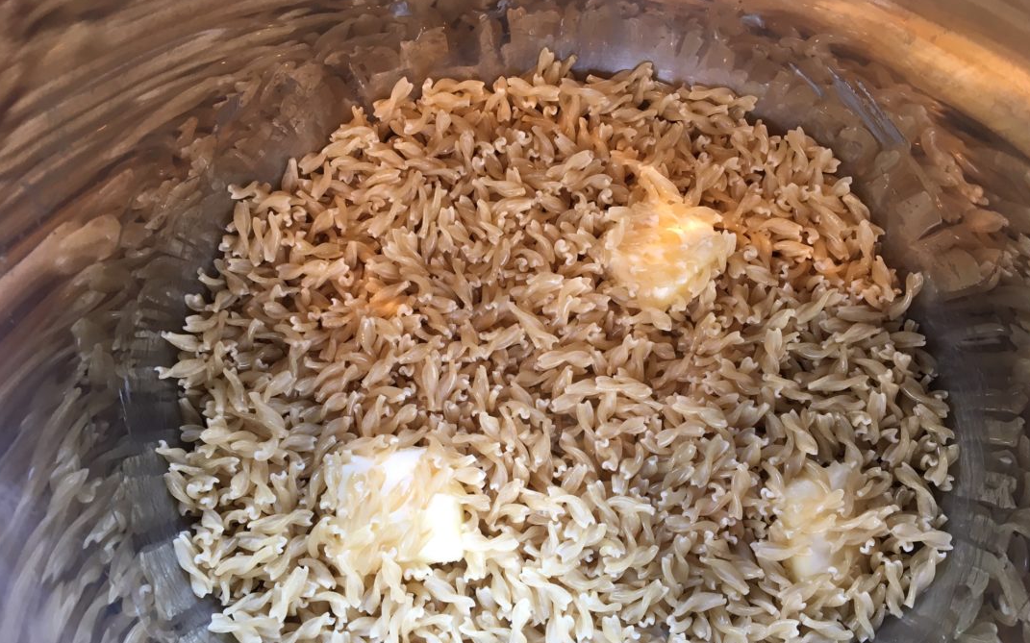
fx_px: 870
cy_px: 362
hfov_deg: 61.2
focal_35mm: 31
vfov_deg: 40.5
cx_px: 516
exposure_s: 1/30
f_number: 2.2
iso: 50
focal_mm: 4.15
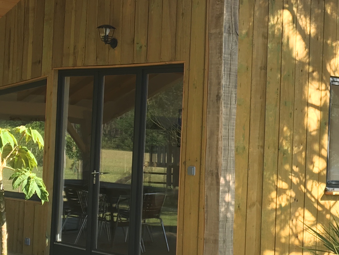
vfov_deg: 16.8
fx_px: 862
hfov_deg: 22.2
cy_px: 109
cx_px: 138
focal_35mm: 88
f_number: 2.2
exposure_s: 1/144
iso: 25
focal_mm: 4.15
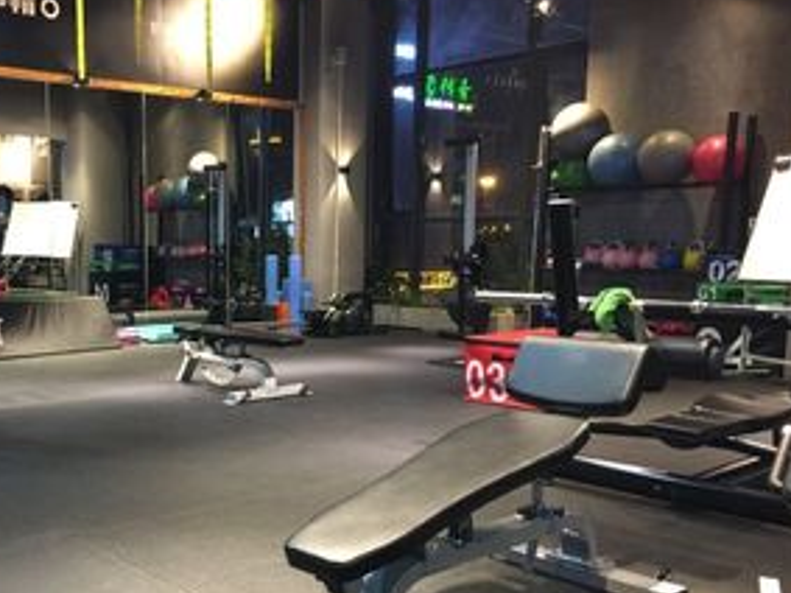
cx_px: 246
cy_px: 375
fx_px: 936
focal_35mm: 41
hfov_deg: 44.9
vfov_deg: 34.9
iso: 125
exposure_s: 1/10
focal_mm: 4.15
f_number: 2.2
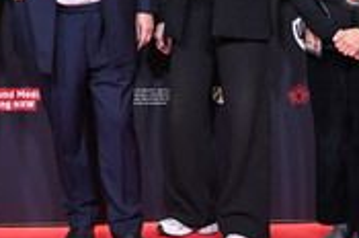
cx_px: 153
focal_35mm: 85
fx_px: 846
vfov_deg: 15.9
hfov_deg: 23.9
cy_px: 47
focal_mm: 33
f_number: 4.5
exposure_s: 1/200
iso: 1000
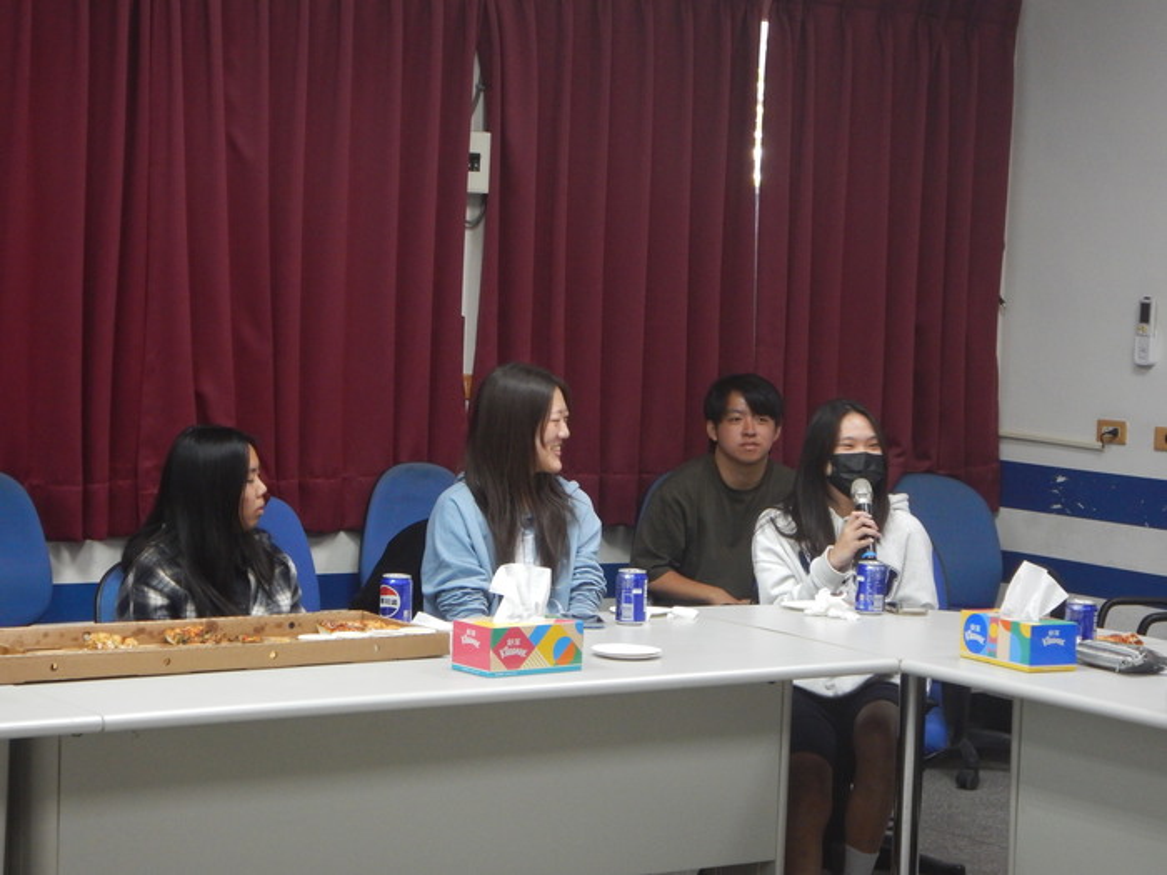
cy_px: 438
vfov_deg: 16.1
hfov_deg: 21.3
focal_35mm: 92
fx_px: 3102
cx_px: 584
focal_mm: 16.6
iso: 400
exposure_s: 1/25
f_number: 4.7
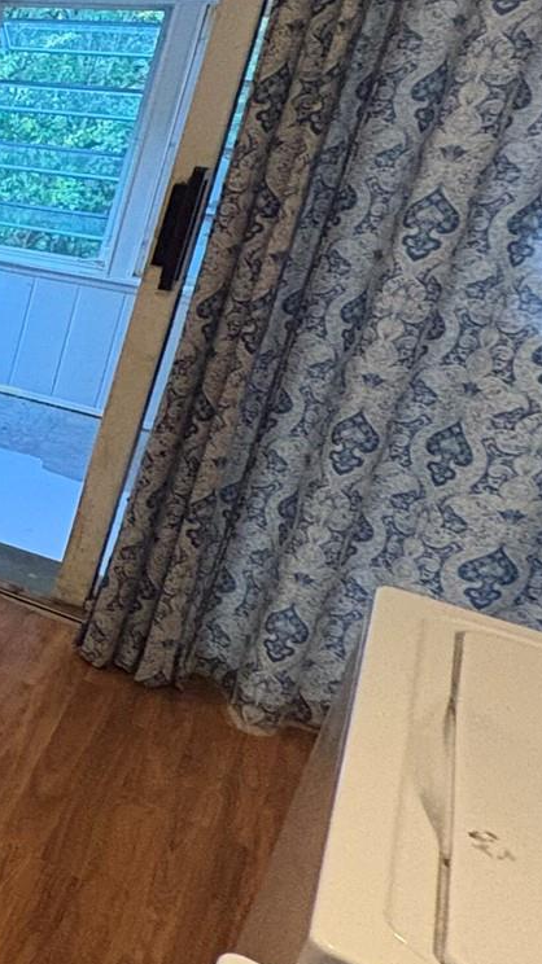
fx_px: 1074
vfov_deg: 47.2
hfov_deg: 15.2
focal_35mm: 42
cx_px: -759
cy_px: 289
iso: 640
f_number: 2.2
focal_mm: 2.22
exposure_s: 1/60
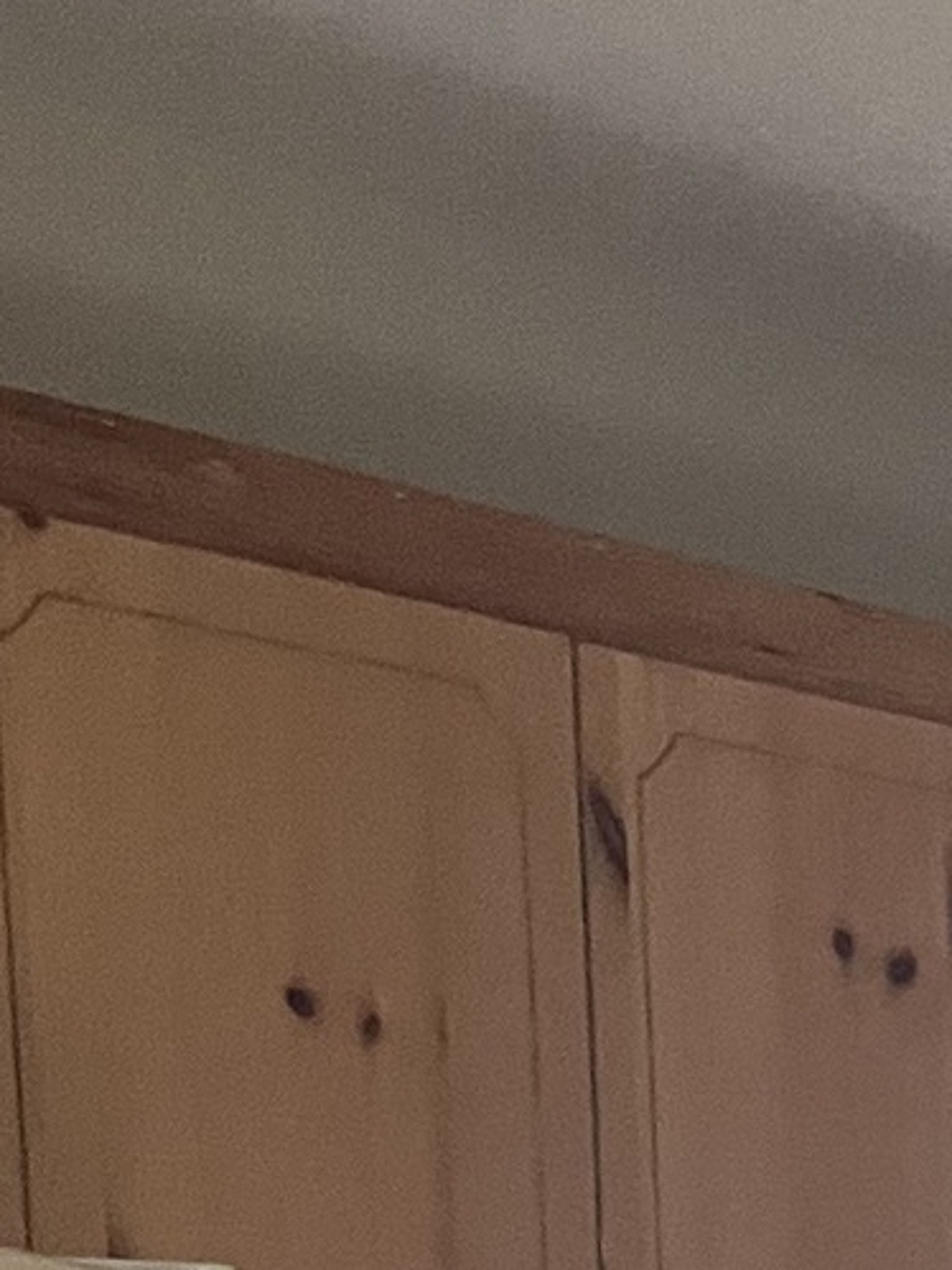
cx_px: 1996
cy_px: 2601
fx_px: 4402
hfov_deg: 11.0
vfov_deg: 13.8
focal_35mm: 120
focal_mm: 5.1
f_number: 1.6
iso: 400
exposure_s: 1/60
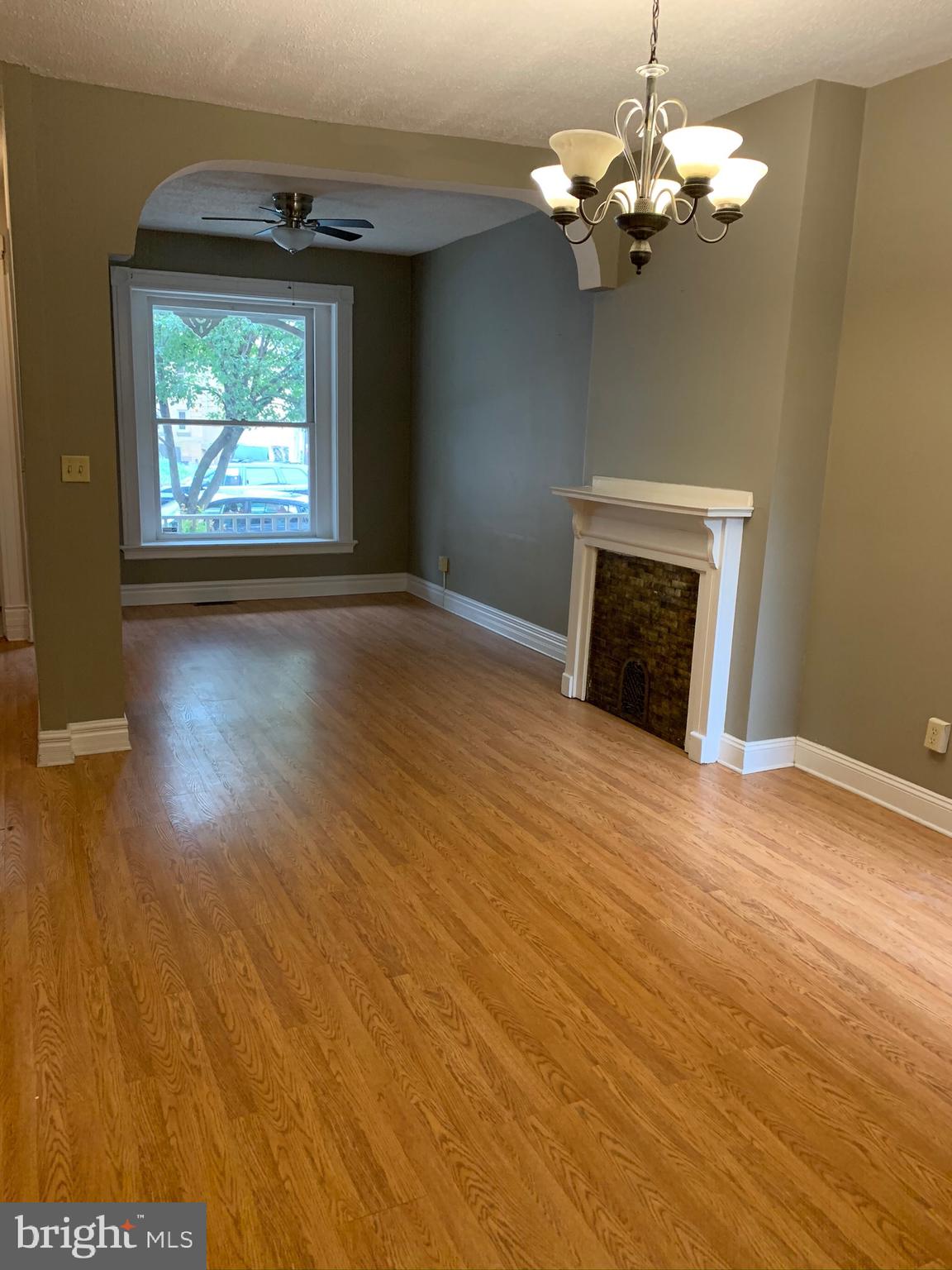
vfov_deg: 67.3
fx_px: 953
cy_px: 635
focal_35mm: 26
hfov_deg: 53.1
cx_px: 476
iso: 320
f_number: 1.8
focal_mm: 4.25
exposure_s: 1/60
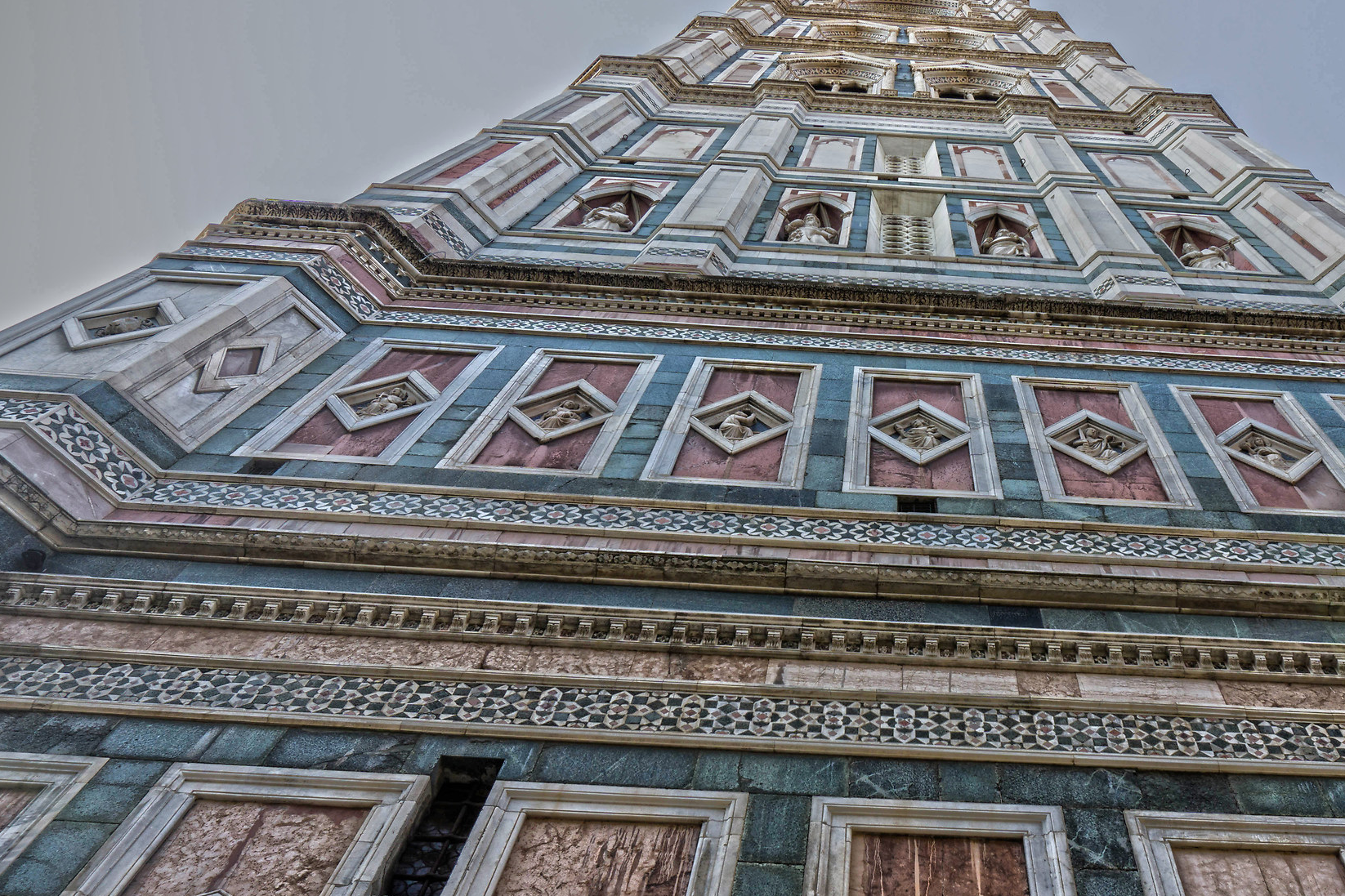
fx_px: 1307
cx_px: 910
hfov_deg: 53.2
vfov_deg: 37.8
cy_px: 469
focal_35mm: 35
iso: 100
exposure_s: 1/50
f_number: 10
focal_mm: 16
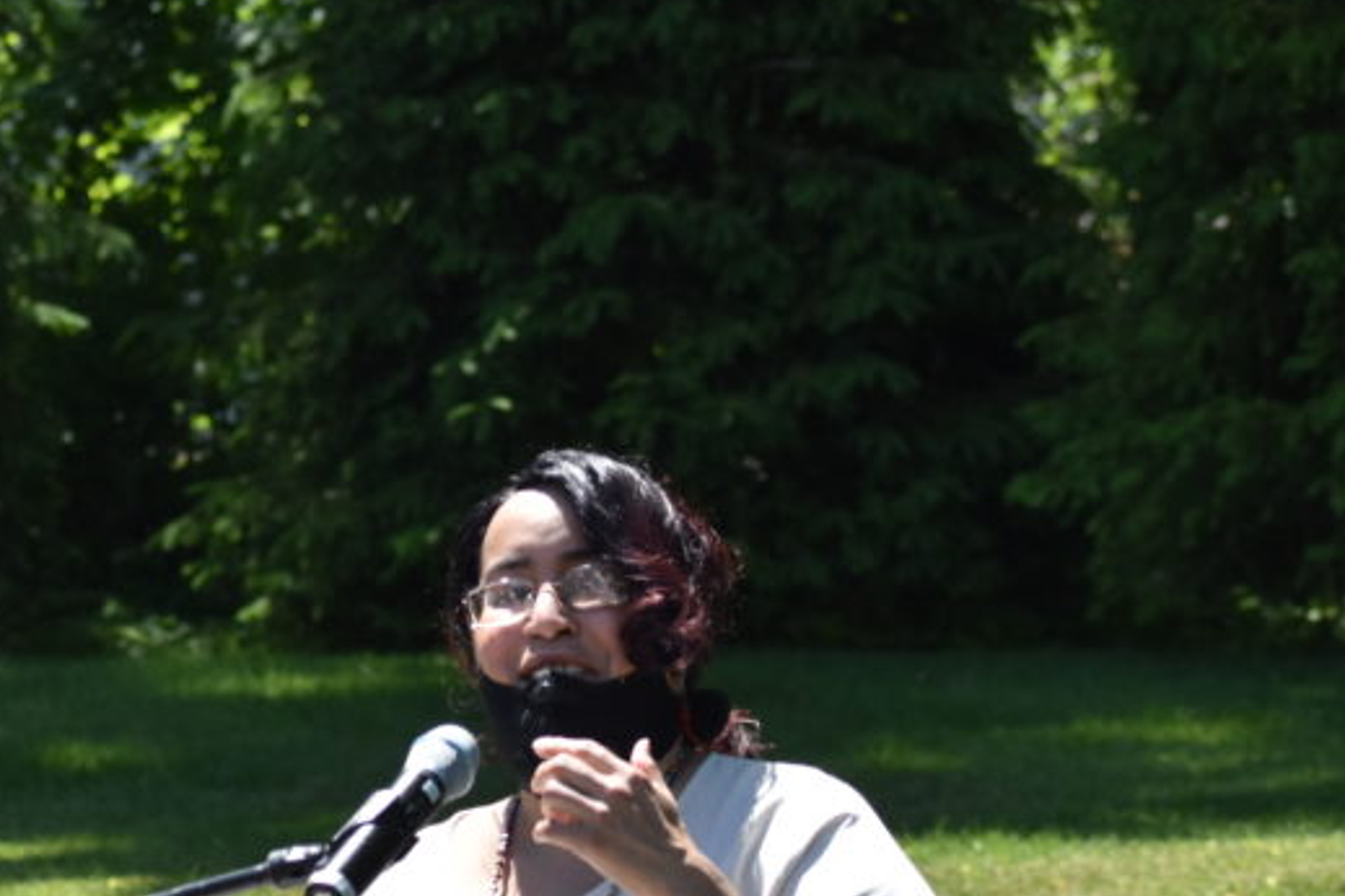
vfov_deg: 5.9
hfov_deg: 8.9
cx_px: 189
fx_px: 8630
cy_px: 786
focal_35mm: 231
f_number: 5
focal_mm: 78
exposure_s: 1/1250
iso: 400
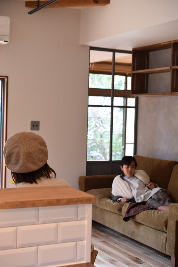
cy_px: 134
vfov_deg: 33.4
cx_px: 89
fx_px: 445
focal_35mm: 60
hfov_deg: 22.6
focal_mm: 40
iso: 1100
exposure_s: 1/125
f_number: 4.5
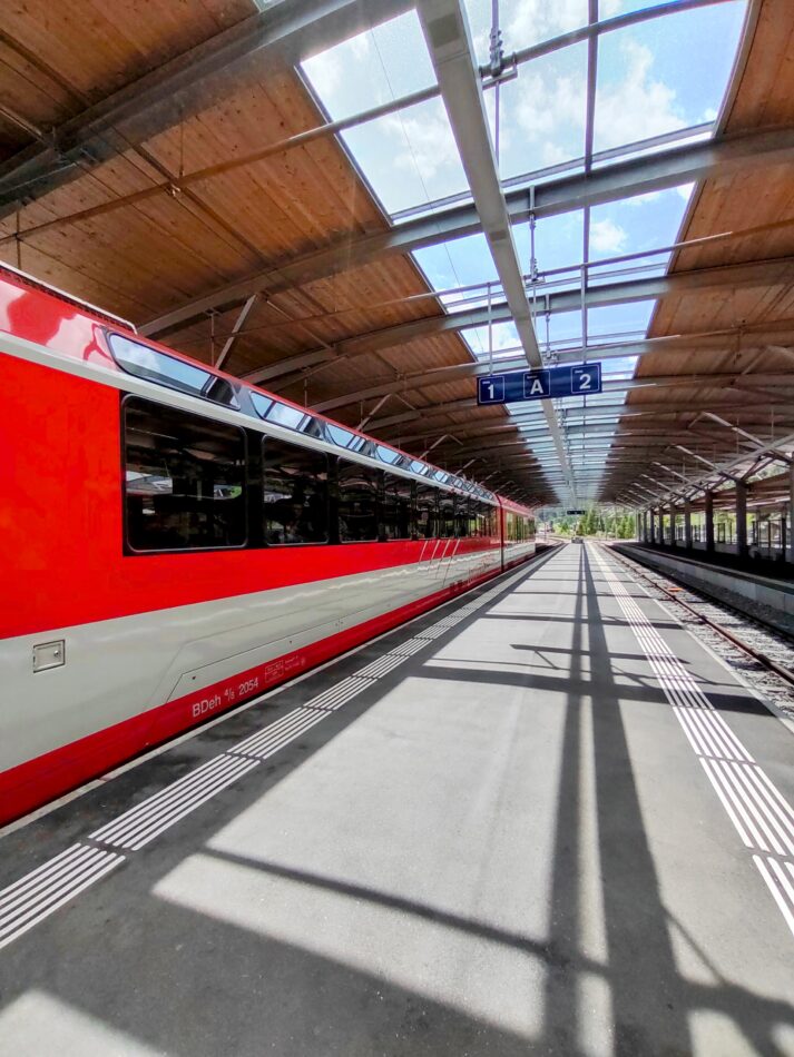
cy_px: 528
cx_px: 397
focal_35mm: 16
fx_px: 489
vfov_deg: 94.5
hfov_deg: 78.1
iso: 100
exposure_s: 1/1012
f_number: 2.2
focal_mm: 1.68
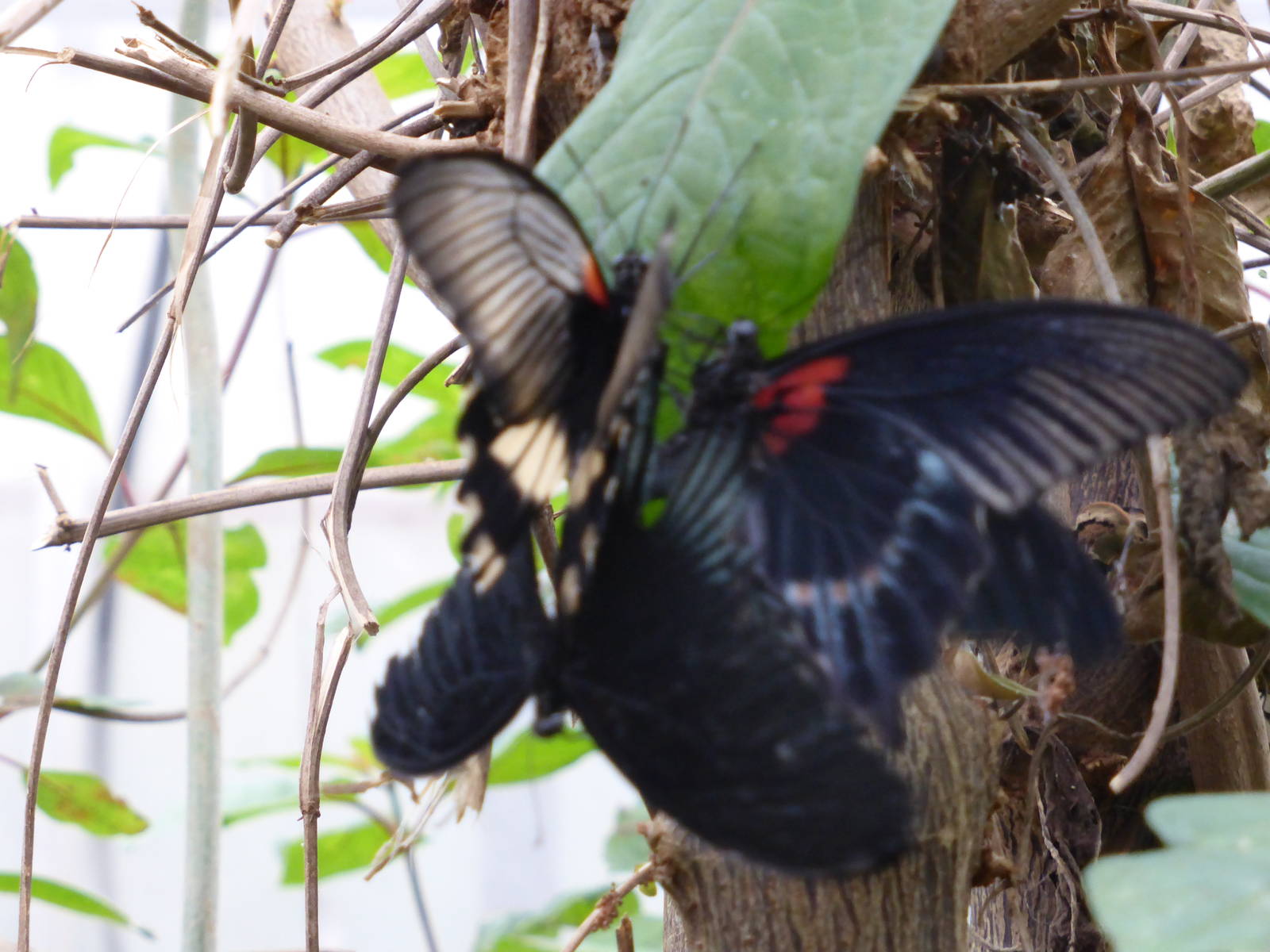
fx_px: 5870
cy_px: 476
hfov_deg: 12.3
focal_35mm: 160
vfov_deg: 9.3
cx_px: 635
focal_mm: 25.9
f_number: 5.4
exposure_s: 1/15
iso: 400
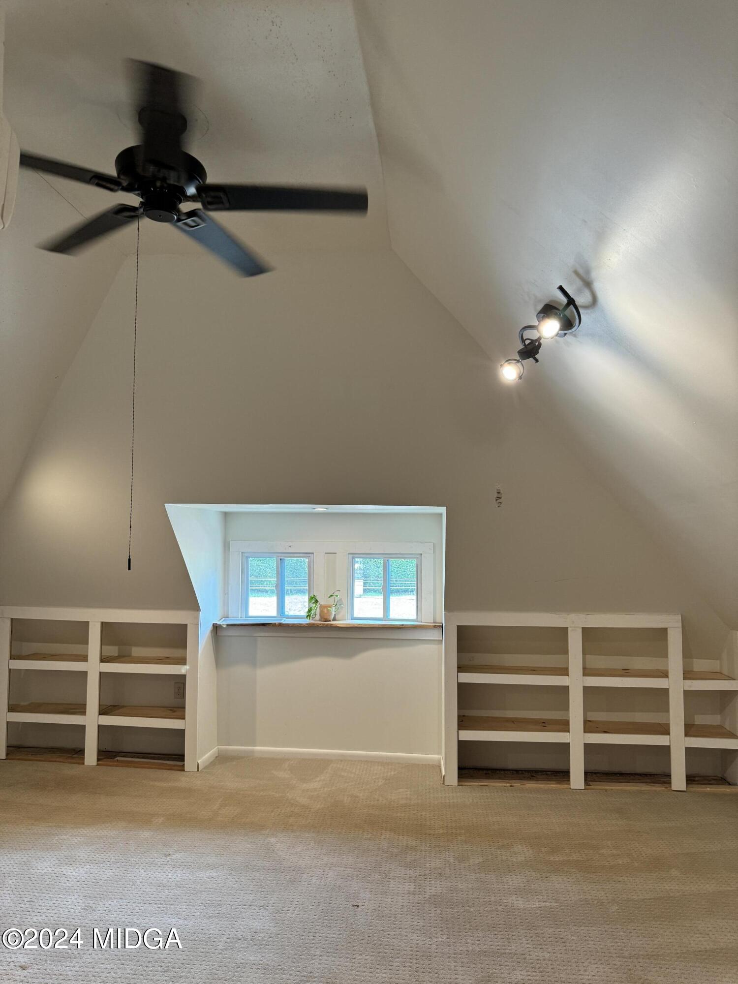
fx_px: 682
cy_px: 492
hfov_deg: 56.8
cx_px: 369
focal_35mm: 24
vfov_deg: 71.6
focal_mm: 6.76
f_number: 1.78
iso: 160
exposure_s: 1/60
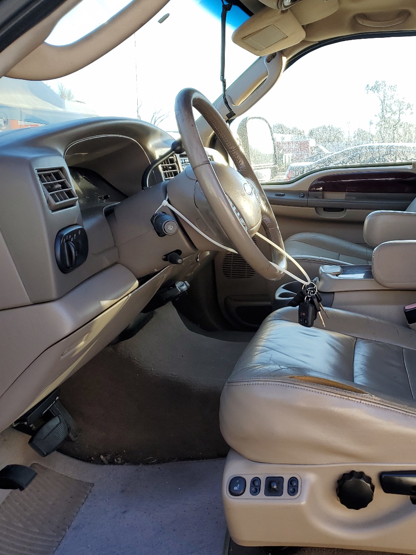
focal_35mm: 35
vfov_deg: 52.6
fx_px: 561
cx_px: 331
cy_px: 279
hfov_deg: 39.1
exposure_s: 1/294
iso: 50
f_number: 1.5
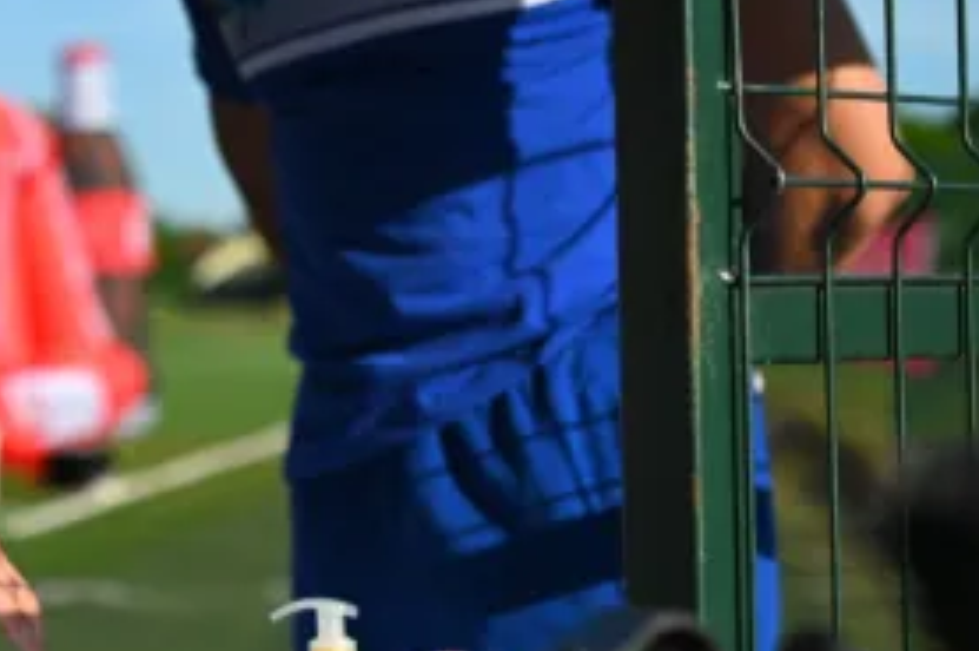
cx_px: -346
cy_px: 241
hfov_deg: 19.4
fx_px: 2608
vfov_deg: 14.2
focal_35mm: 96
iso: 160
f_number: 2
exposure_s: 1/6400
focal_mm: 35
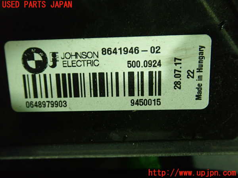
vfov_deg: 46.8
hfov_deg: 60.0
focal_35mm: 30
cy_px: 89
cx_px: 119
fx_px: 206
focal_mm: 5.5
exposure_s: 1/30
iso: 800
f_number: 2.3
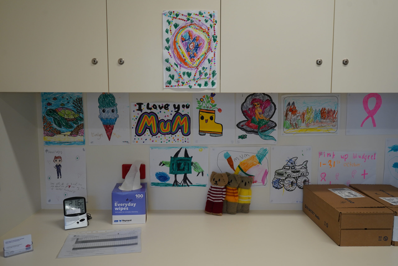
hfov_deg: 63.7
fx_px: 321
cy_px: 133
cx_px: 199
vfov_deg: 45.0
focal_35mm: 29
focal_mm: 29
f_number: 5.6
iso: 800
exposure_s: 1/125
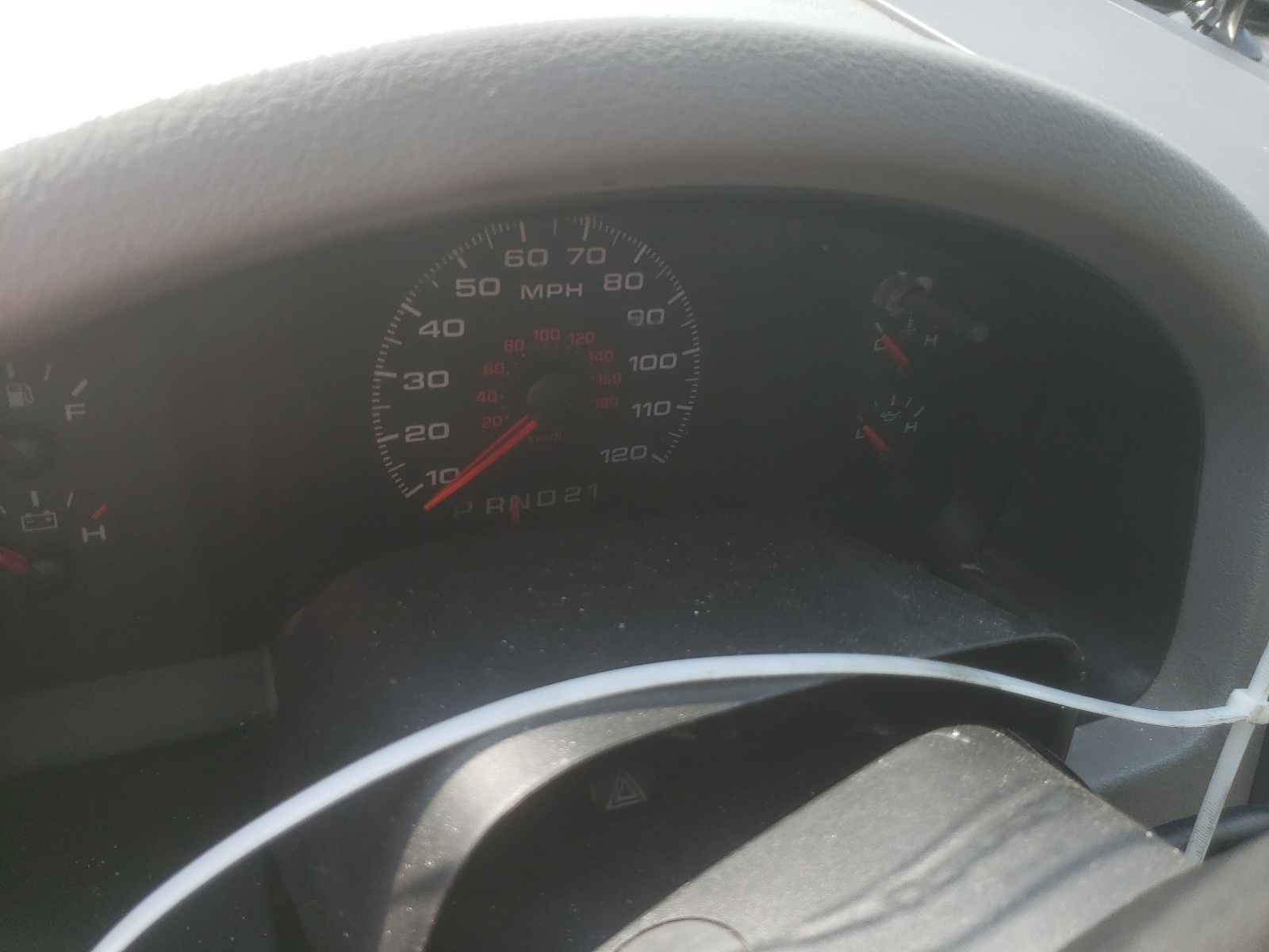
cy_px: 476
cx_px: 634
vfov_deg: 53.1
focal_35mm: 26
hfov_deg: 67.3
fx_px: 953
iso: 50
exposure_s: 1/385
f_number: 1.5
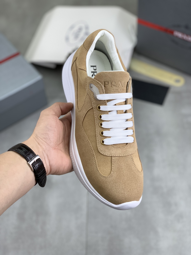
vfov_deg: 36.8
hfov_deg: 28.0
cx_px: 96
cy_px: 128
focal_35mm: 52
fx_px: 383
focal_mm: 6
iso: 16
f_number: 2.4
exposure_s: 1/107
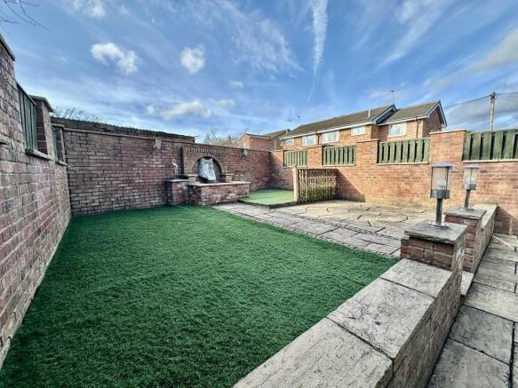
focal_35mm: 14
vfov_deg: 85.7
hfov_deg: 102.1
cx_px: 259
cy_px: 194
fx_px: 209
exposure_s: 1/581
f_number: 2.2
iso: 40
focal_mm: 2.22
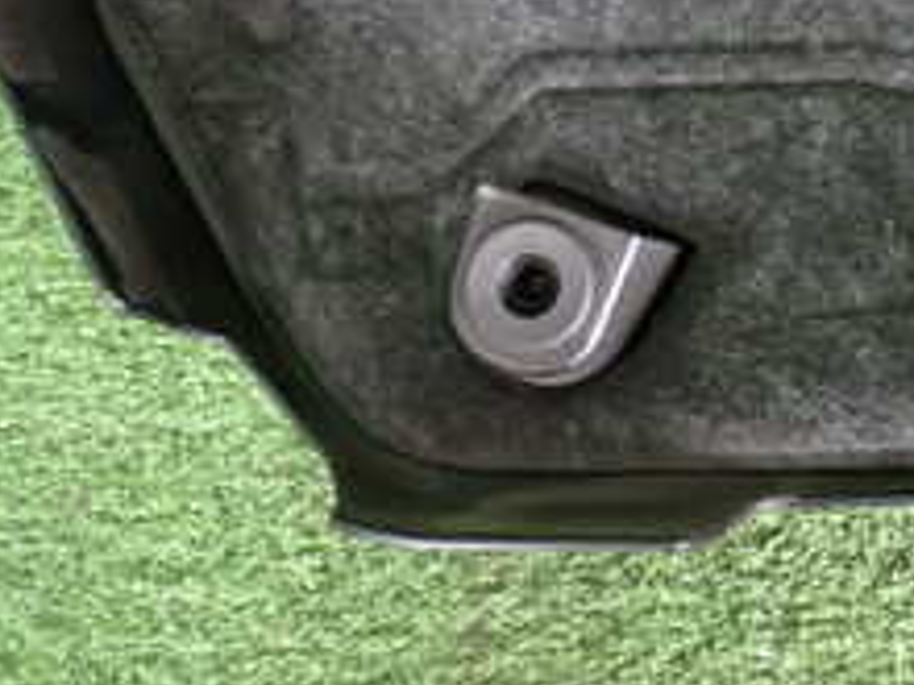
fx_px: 2588
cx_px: 1005
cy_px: -174
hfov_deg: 19.2
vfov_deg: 14.5
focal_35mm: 98
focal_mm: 6.37
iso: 320
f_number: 2.5
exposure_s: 1/40
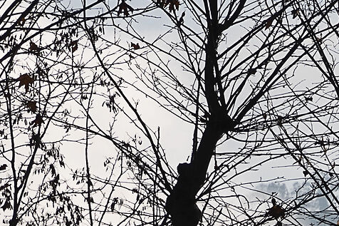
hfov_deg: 2.7
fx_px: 7116
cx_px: 724
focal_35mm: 756
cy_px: 410
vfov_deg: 1.8
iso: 100
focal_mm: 100
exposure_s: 1/640
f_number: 11
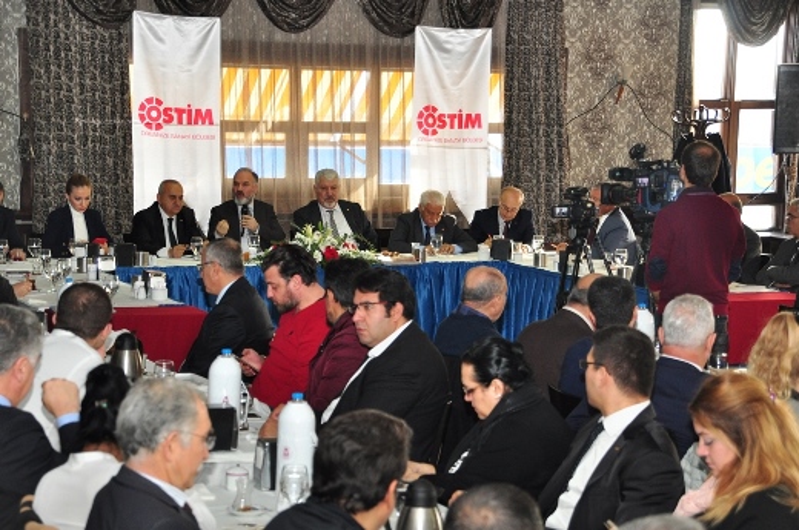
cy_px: 265
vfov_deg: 12.6
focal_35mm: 108
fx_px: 2393
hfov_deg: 19.0
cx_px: 400
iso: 800
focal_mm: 72
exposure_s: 1/80
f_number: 5.3
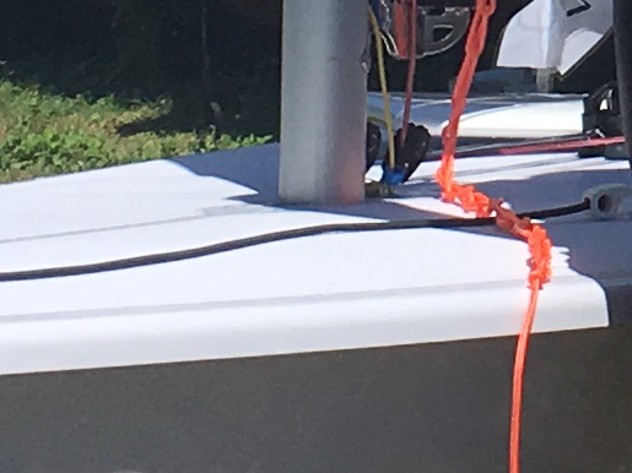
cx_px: 938
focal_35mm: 227
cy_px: -374
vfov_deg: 6.4
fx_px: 4143
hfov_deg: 8.5
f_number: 2.2
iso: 25
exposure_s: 1/2959
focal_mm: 4.15
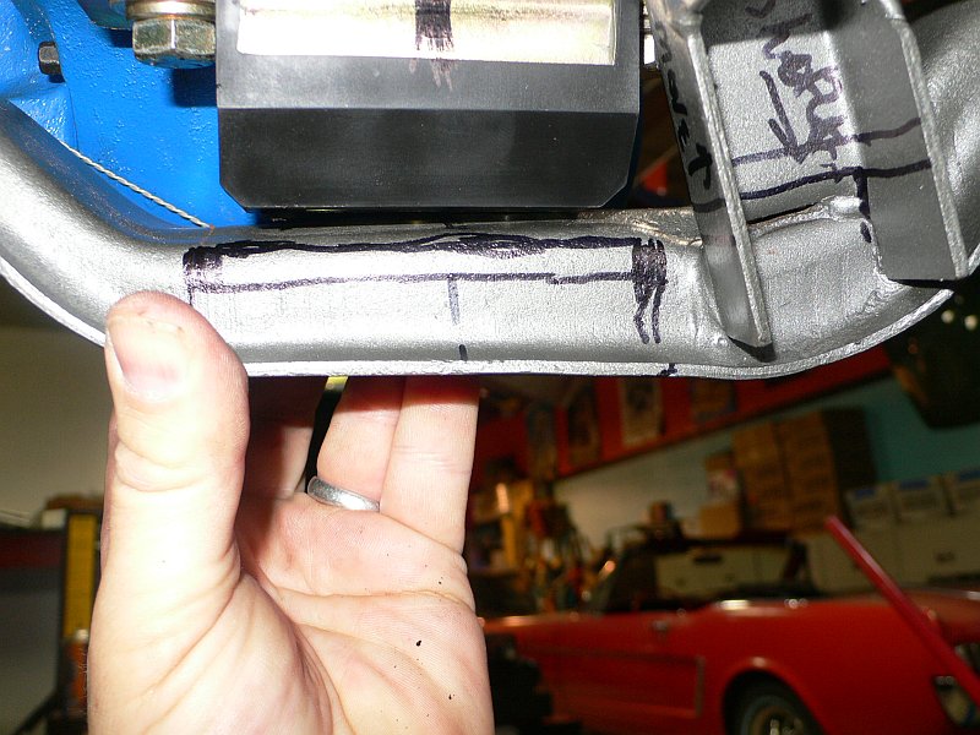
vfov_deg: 41.8
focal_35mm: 34
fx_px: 963
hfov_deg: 54.0
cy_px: 368
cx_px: 490
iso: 100
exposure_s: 1/30
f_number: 2.8
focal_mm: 6.3
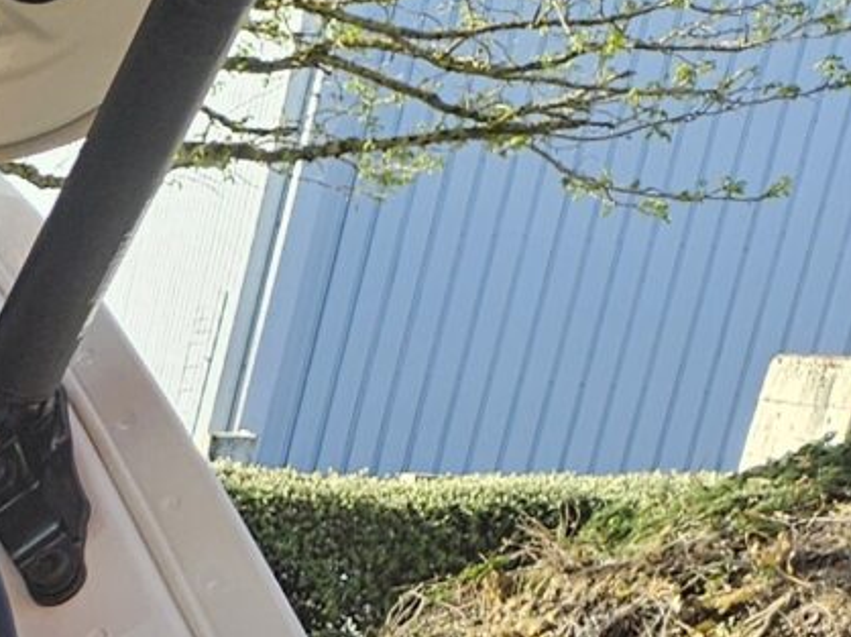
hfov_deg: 11.1
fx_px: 3464
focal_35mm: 141
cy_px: 1683
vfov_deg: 9.1
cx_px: -1348
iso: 50
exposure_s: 1/397
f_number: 1.8
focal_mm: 5.4
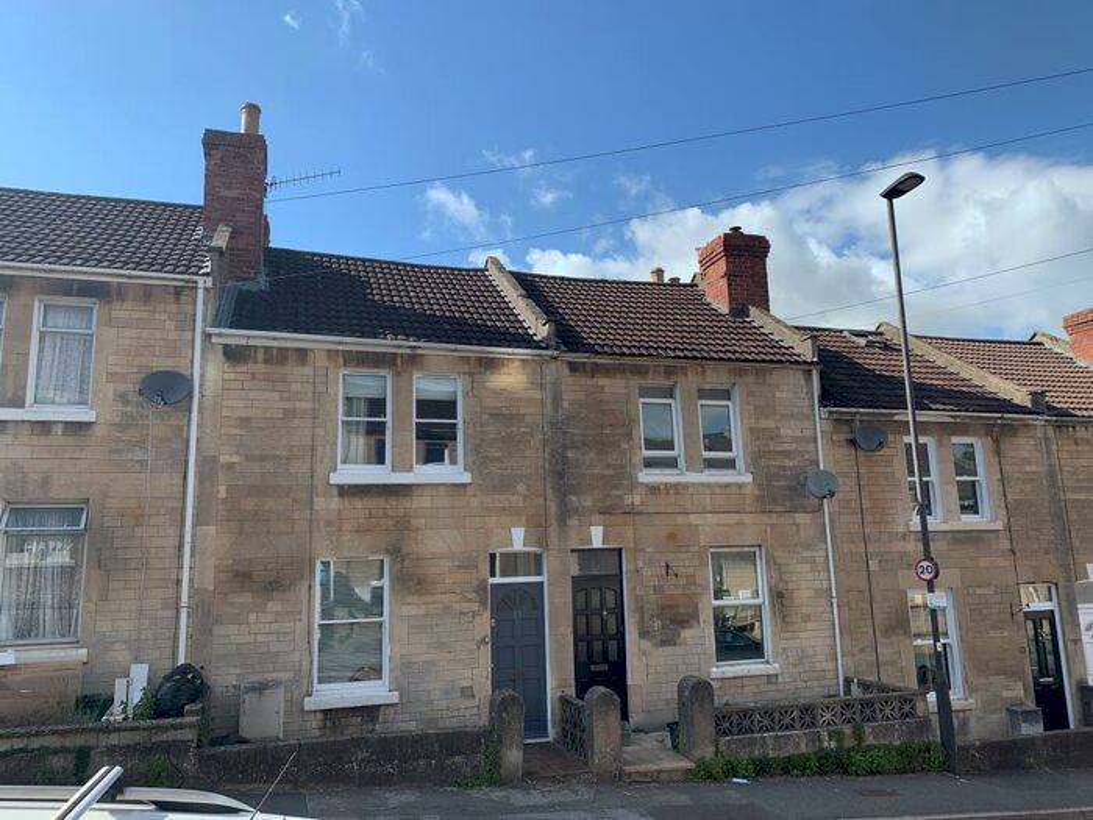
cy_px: 410
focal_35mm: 26
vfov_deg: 53.1
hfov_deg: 67.3
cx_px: 546
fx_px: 821
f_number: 1.8
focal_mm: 4.25
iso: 25
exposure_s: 1/1536
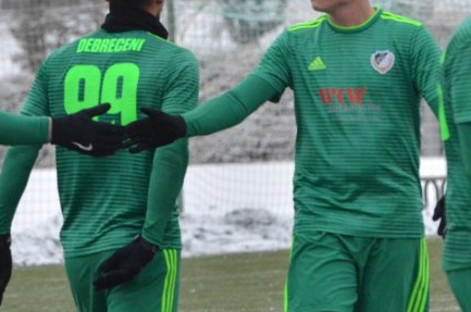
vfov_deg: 2.3
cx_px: 98
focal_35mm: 603
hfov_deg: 3.4
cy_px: 164
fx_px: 7880
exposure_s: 1/1250
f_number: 4.8
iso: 1250
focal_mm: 145
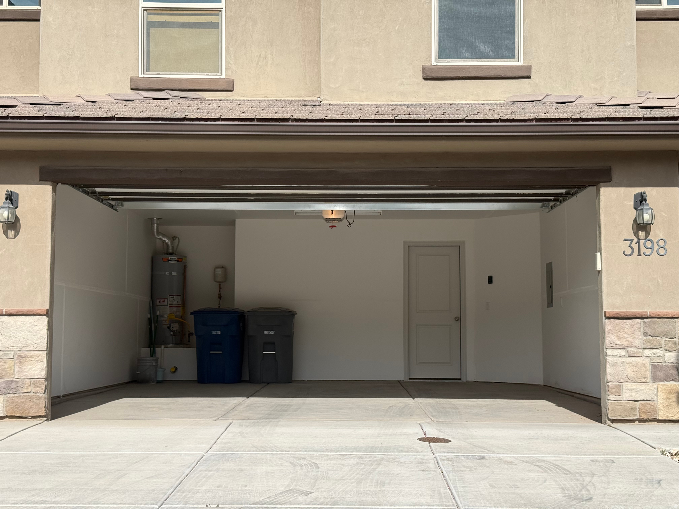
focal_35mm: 48
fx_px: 942
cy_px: 254
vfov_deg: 30.3
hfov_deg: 39.7
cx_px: 340
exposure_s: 1/4329
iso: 64
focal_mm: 6.76
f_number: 1.78
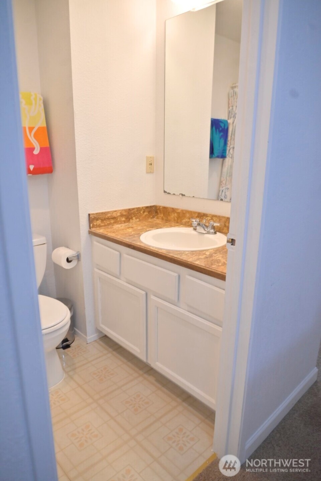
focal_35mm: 24
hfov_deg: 53.1
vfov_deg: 73.7
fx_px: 321
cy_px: 240
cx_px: 160
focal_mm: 24
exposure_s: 1/400
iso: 1600
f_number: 3.5
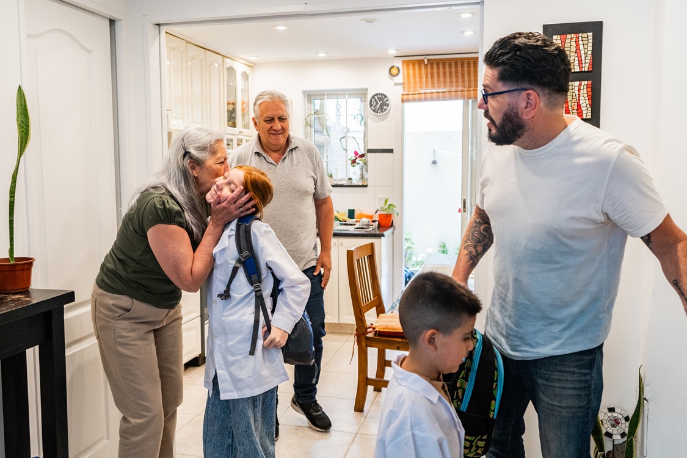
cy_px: 228
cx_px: 324
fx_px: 611
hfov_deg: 58.7
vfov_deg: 41.1
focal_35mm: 32
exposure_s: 1/200
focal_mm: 30
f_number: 3.5
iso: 1250
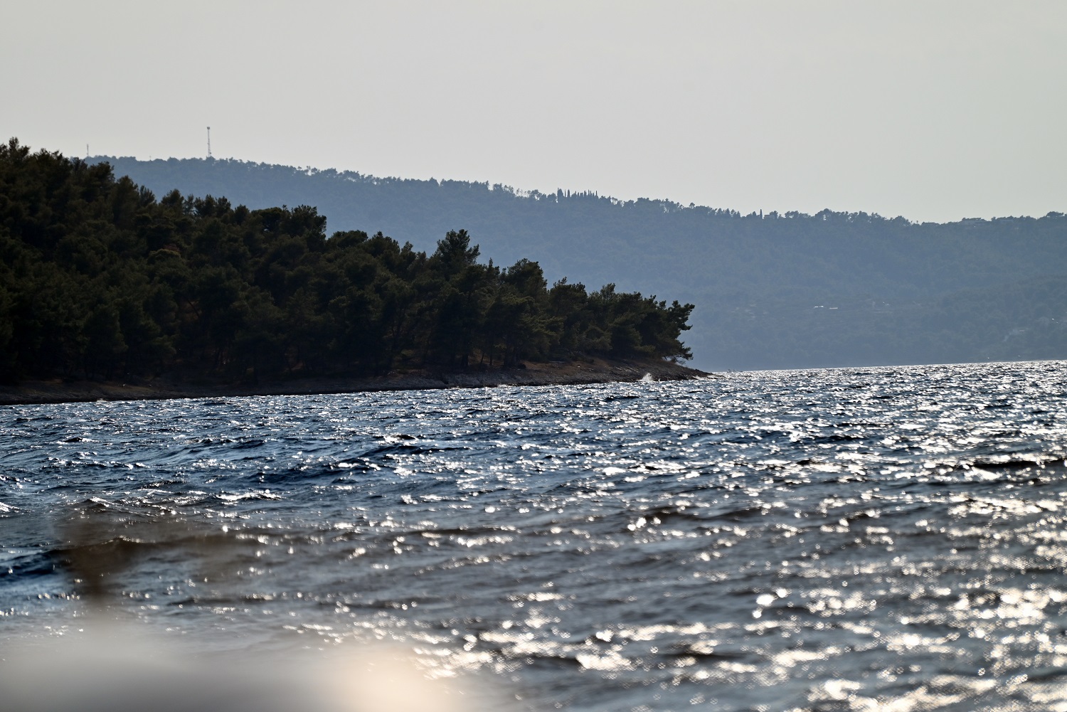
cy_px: 356
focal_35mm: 300
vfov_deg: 4.6
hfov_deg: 6.9
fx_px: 8894
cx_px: 534
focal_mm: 300
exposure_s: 1/4000
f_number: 5.6
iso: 250
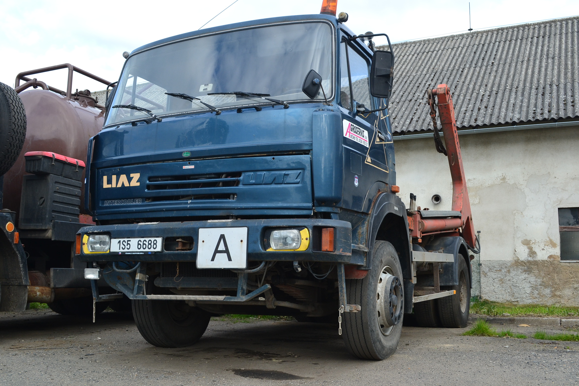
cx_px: 290
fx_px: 627
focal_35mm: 39
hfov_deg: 49.6
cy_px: 193
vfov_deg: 34.2
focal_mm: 26
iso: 400
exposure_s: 1/160
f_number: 9
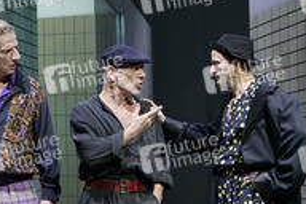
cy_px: 194
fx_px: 1700
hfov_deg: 10.2
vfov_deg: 6.8
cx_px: 42
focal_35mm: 200
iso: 1600
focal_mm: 85
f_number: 5
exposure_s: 1/160
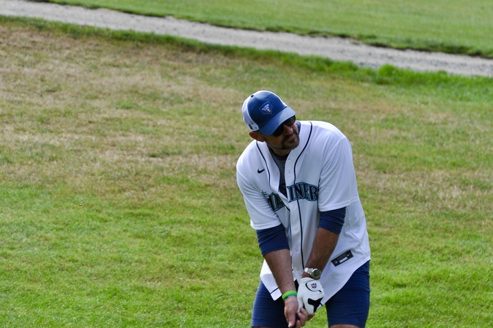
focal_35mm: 419
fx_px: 5734
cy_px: 214
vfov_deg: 3.3
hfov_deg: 4.9
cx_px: 246
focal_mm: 185
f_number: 6.3
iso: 400
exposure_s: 1/1600
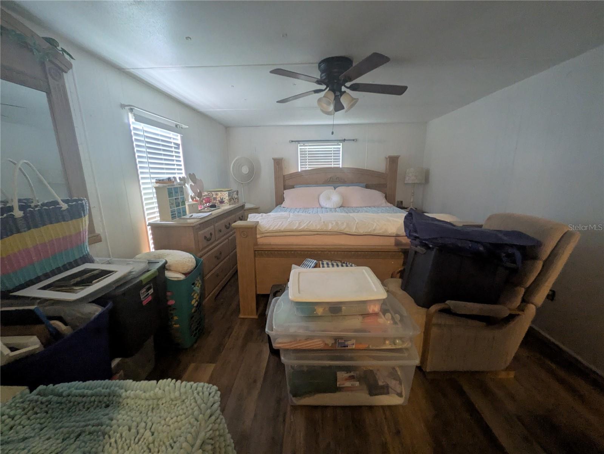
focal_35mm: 14
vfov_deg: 85.7
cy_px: 227
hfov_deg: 102.1
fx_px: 244
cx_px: 302
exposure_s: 1/24
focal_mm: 1.83
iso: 223
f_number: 2.2
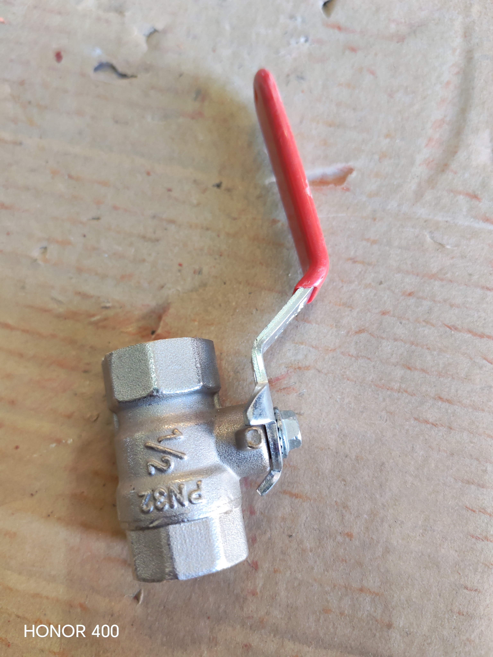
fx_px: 513
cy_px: 328
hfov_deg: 51.4
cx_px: 246
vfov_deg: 65.3
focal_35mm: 27
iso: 640
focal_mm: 6.12
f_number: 1.9
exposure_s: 1/100
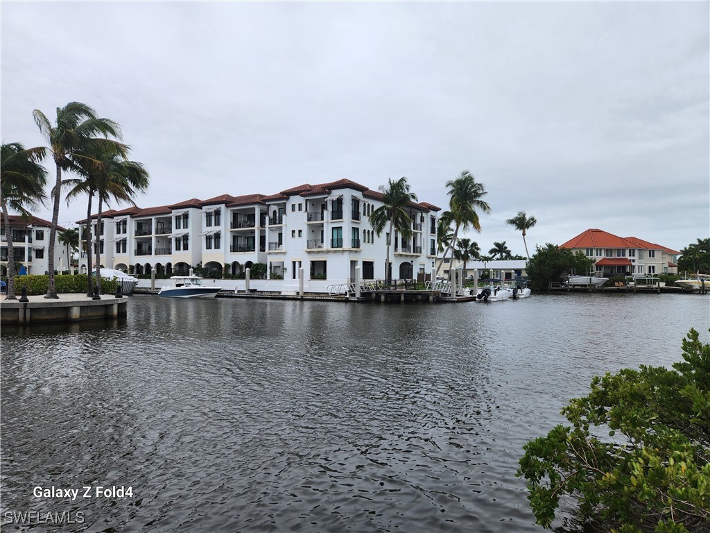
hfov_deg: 73.9
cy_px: 266
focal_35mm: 23
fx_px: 472
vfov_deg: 58.9
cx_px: 355
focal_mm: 5.4
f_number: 1.8
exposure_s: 1/904
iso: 20
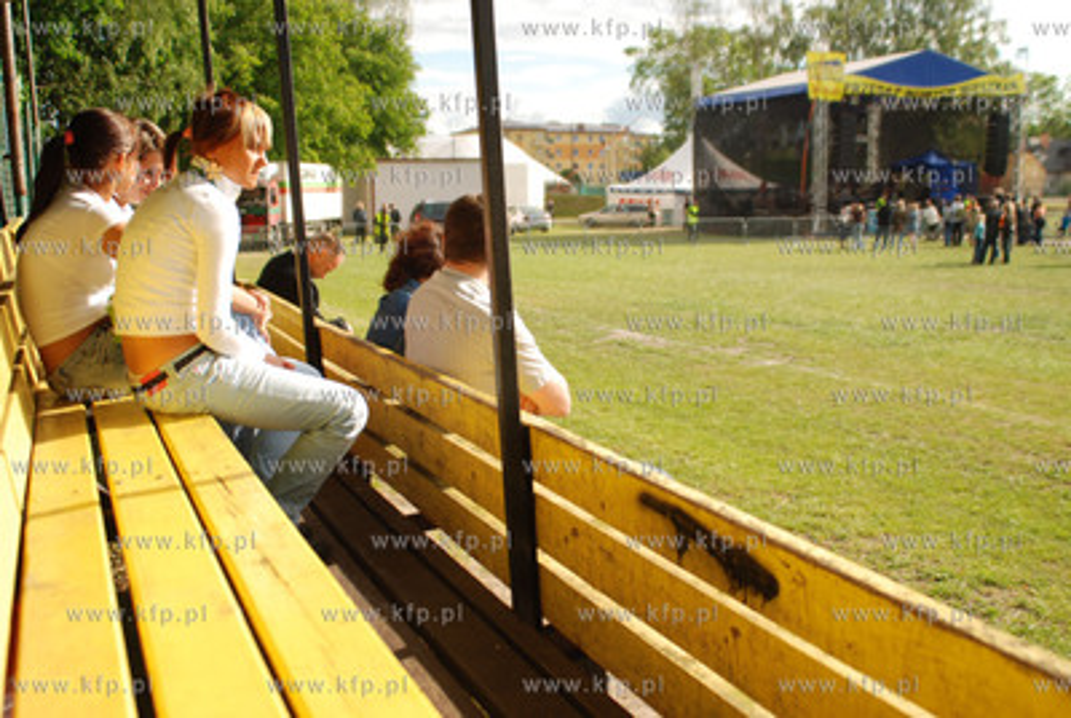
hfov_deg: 53.1
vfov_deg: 37.0
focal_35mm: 36
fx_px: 1073
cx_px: 536
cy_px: 359
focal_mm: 24
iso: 100
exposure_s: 1/1000
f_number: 2.8
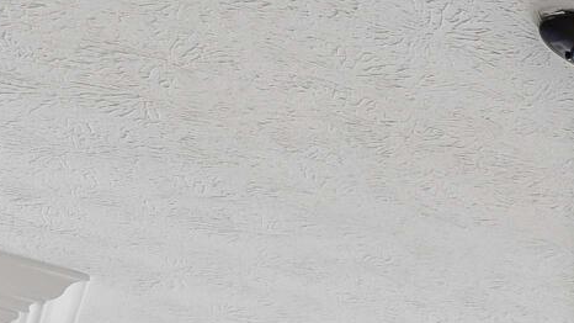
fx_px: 1233
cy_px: 888
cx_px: 1396
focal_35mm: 81
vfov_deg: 11.1
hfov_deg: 14.9
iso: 100
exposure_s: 1/3.33
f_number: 5.6
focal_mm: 12
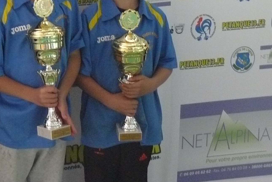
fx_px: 673
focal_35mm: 89
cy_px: -31
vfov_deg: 14.9
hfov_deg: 21.7
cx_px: -23
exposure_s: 1/125
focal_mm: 6
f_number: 2.8
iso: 400
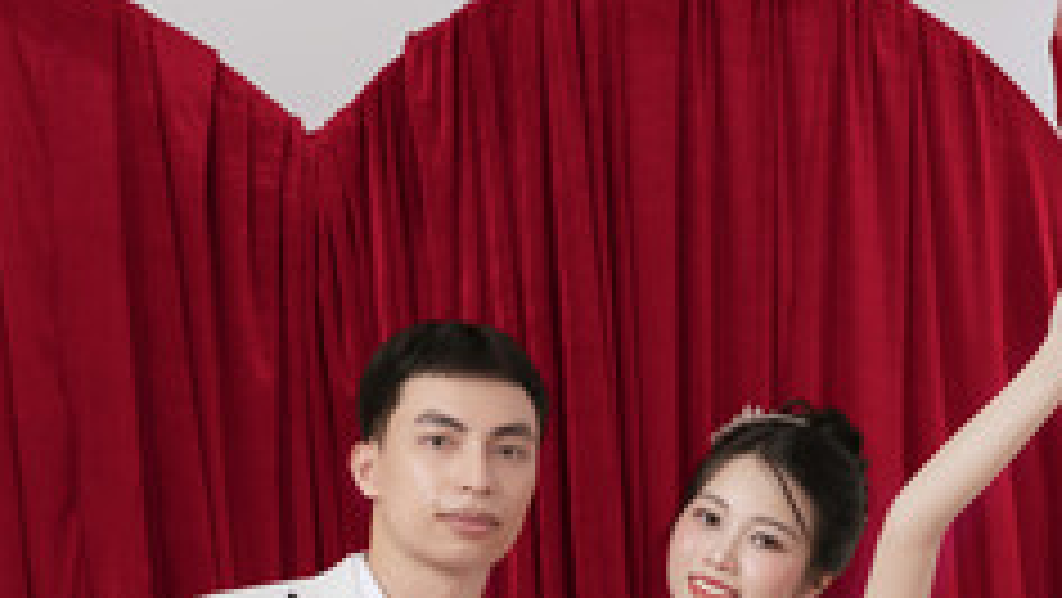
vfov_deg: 11.7
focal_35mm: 102
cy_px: 659
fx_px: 2874
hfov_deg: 20.9
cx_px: 459
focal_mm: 46
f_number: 5.6
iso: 400
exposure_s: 1/160
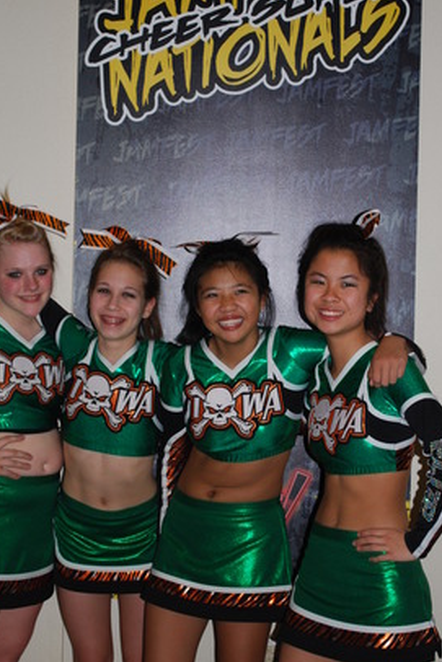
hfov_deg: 19.2
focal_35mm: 71
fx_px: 1306
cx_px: 214
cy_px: 297
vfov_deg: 28.4
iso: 200
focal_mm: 40
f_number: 5.3
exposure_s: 1/60
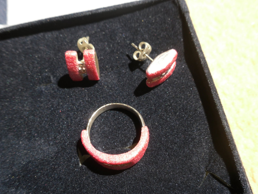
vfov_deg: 28.6
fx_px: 380
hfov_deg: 37.5
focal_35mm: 51
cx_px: 126
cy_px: 101
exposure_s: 1/206
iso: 80
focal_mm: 6.3
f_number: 3.5
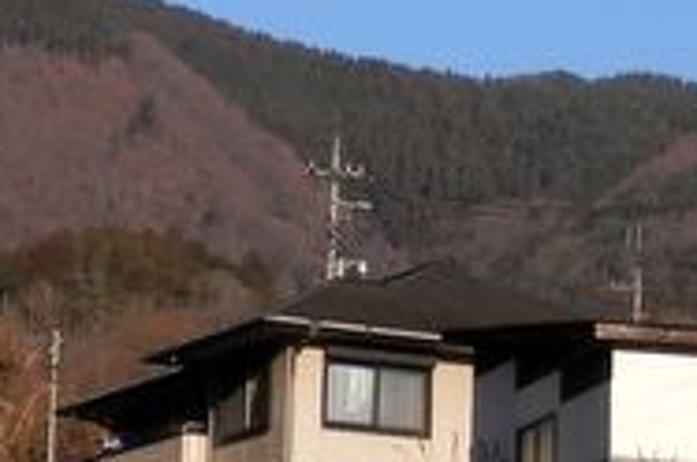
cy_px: 453
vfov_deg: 8.2
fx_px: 3189
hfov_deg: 12.3
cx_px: 690
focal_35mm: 165
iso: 80
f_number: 10.1
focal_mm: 6.6
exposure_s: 1/125
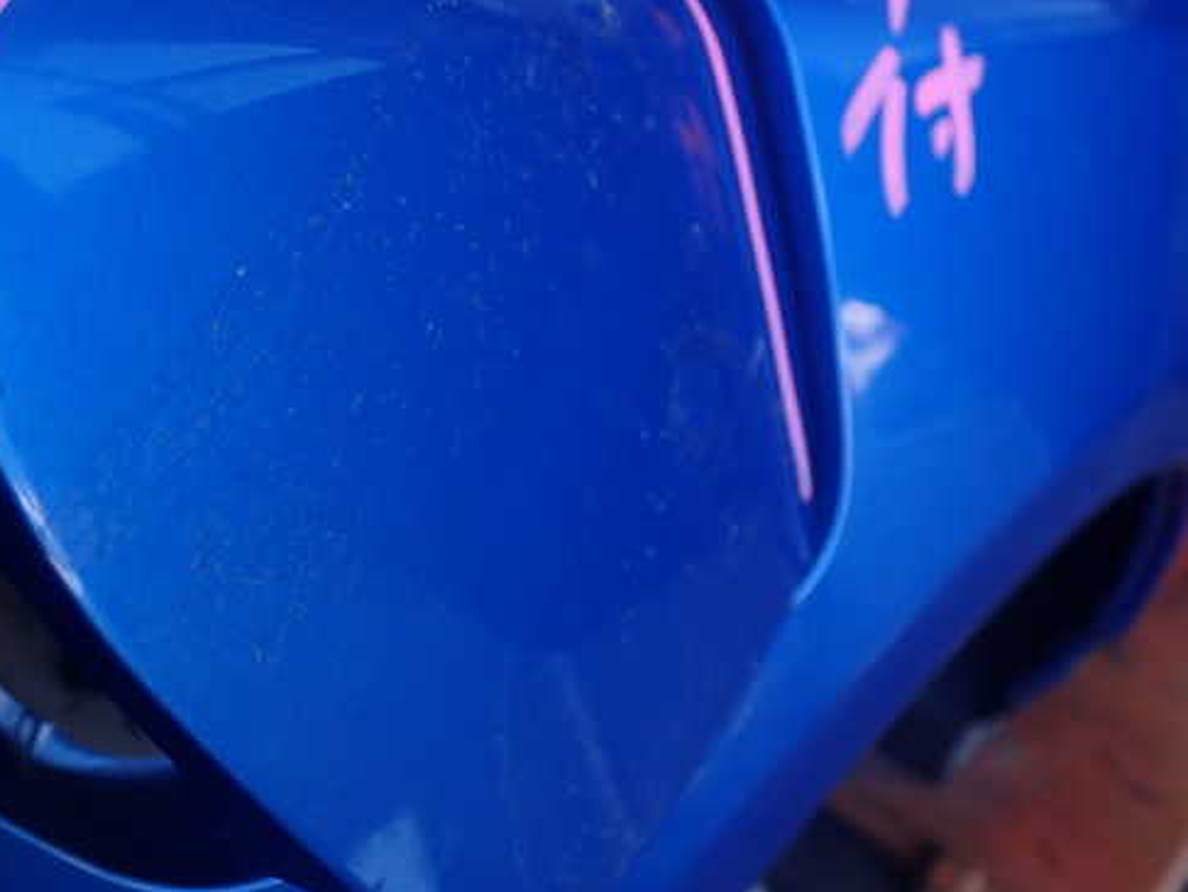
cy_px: 430
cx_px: 592
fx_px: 1270
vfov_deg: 38.7
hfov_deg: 50.1
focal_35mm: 37
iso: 100
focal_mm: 5.4
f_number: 2.3
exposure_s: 1/125
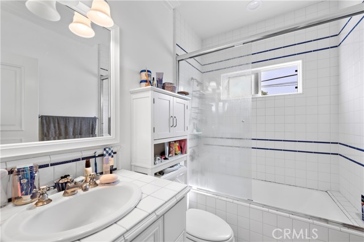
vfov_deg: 77.3
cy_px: 121
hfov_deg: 100.4
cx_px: 182
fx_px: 152
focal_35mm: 15
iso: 125
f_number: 7.1
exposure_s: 1/640
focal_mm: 15
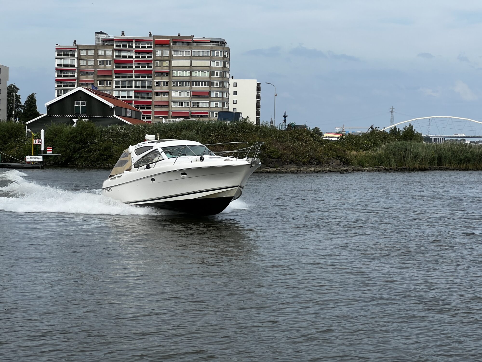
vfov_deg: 19.1
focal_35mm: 77
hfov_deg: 25.3
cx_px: 241
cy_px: 181
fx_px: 1072
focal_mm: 9
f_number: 2.8
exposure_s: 1/927
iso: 32
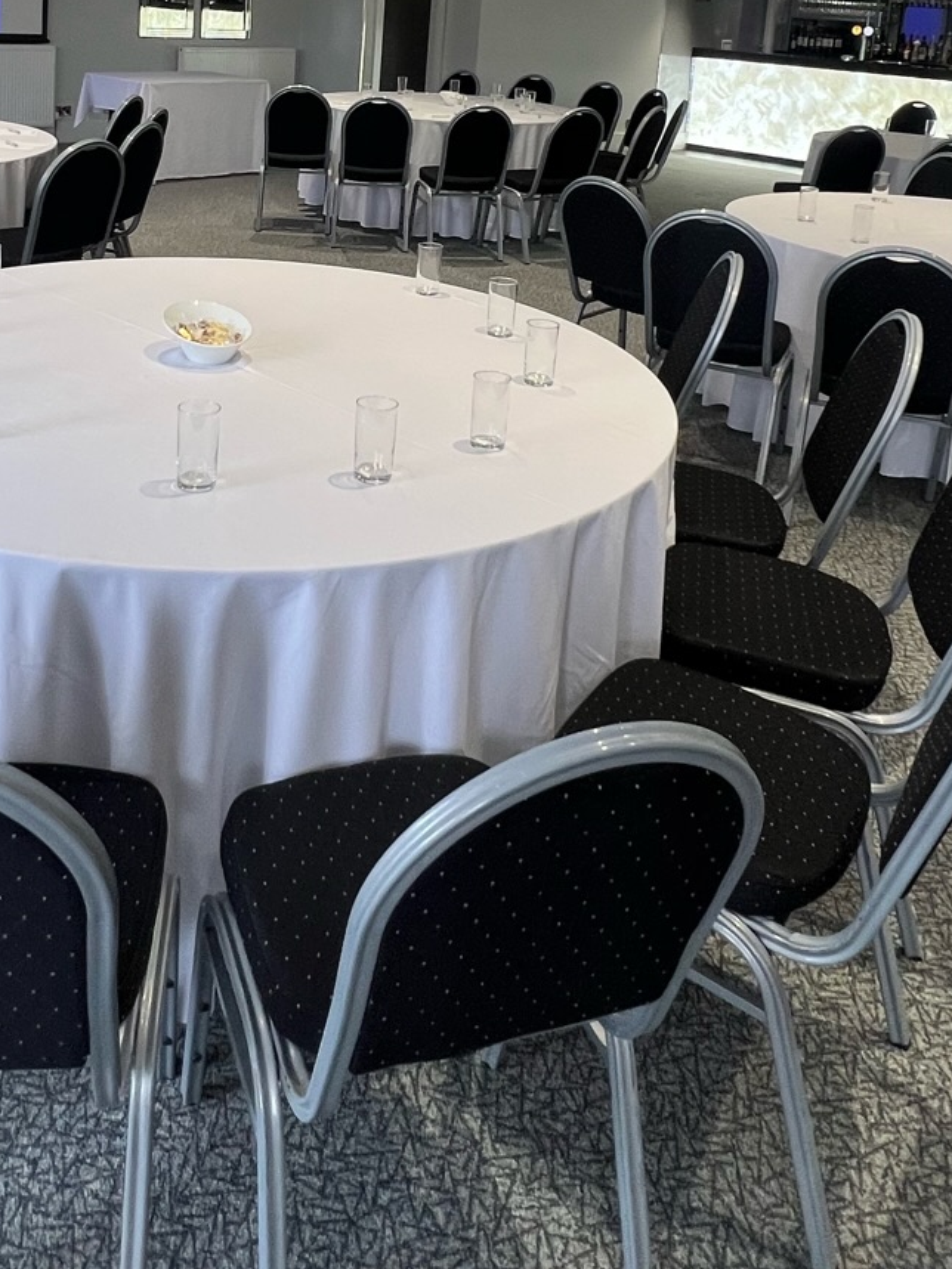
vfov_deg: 53.1
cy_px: 194
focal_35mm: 31
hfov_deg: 44.9
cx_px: 341
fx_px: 1137
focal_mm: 1.57
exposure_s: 1/100
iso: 80
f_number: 1.8
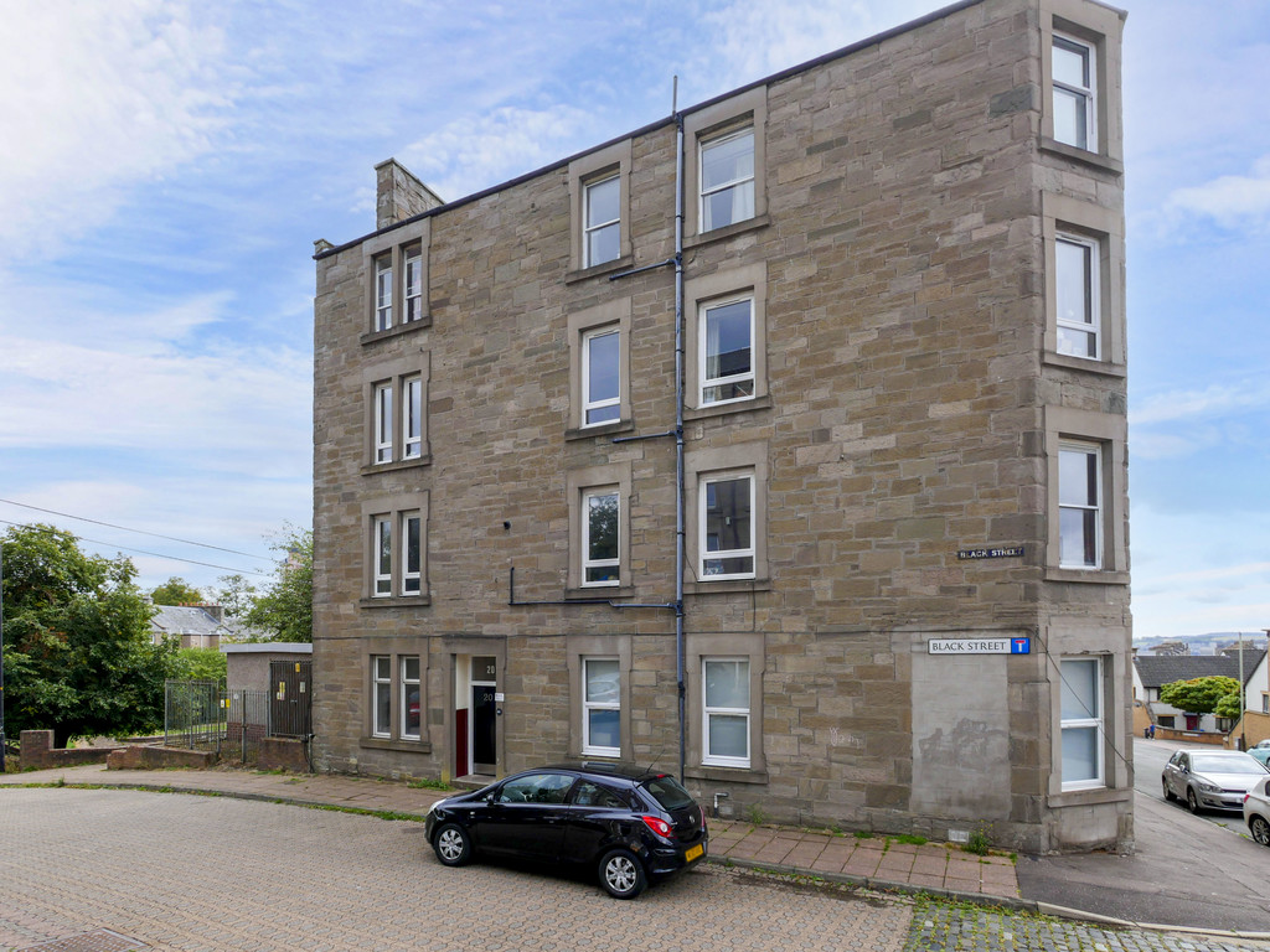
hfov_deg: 102.1
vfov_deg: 85.7
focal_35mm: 14
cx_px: 635
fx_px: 514
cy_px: 476
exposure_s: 1/250
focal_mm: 7
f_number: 5.6
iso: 200
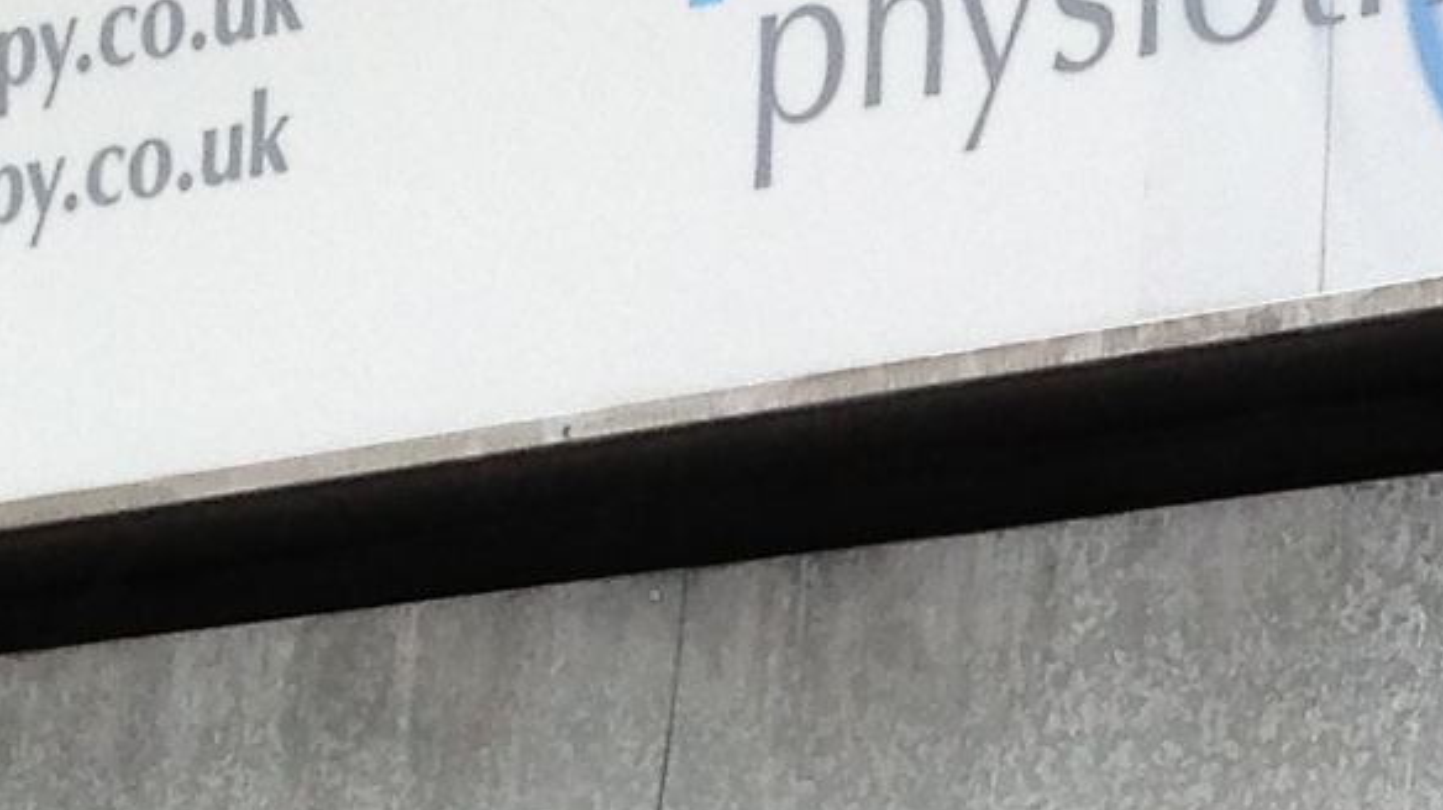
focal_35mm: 201
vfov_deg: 6.0
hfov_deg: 10.4
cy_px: 1296
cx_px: 2093
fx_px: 7688
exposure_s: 1/120
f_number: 2.4
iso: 64
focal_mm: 4.13
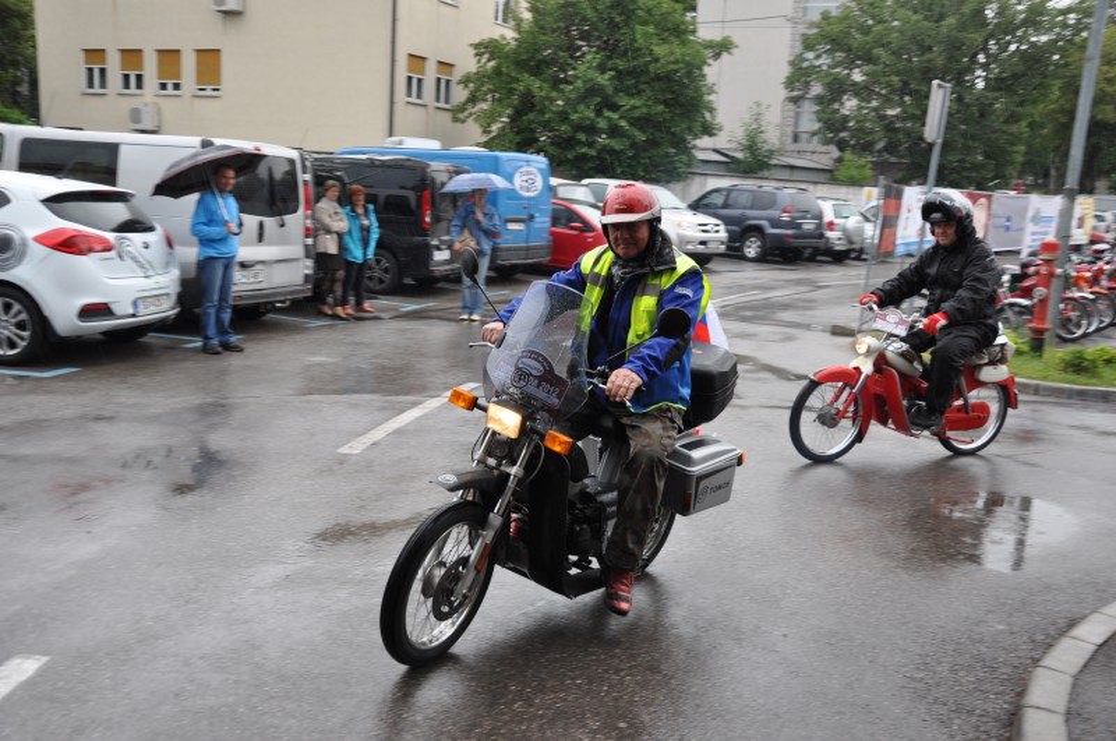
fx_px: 1022
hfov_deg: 57.3
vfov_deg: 39.9
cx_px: 558
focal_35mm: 33
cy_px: 370
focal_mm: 22
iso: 400
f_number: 5
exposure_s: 1/100
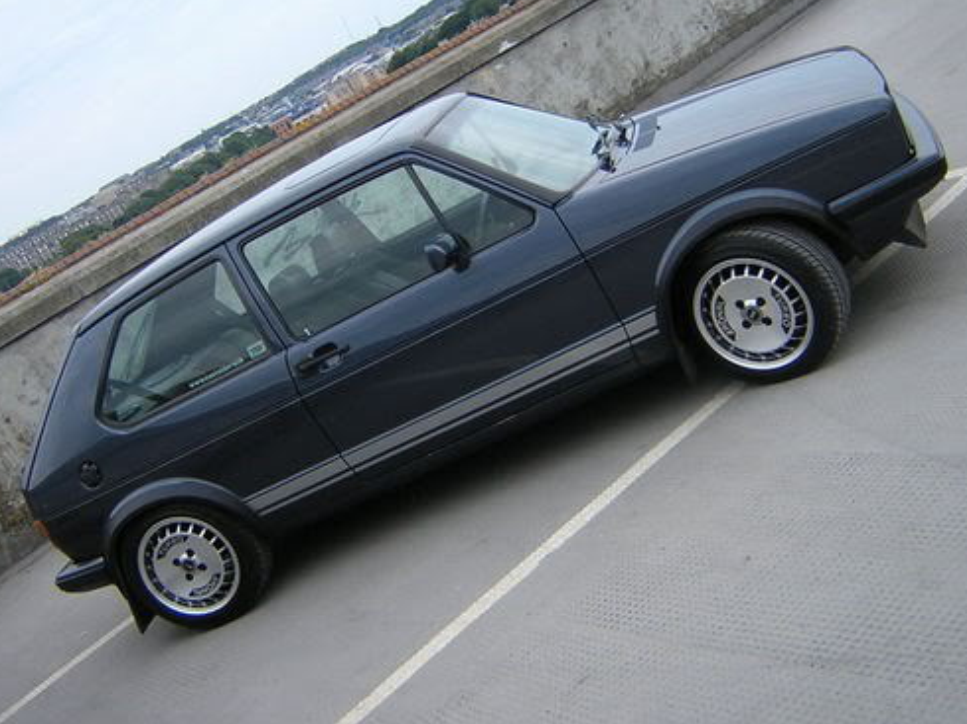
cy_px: 318
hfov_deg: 38.9
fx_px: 1368
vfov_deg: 29.6
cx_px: 452
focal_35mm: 49
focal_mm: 5.2
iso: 100
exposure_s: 1/16
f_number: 2.7
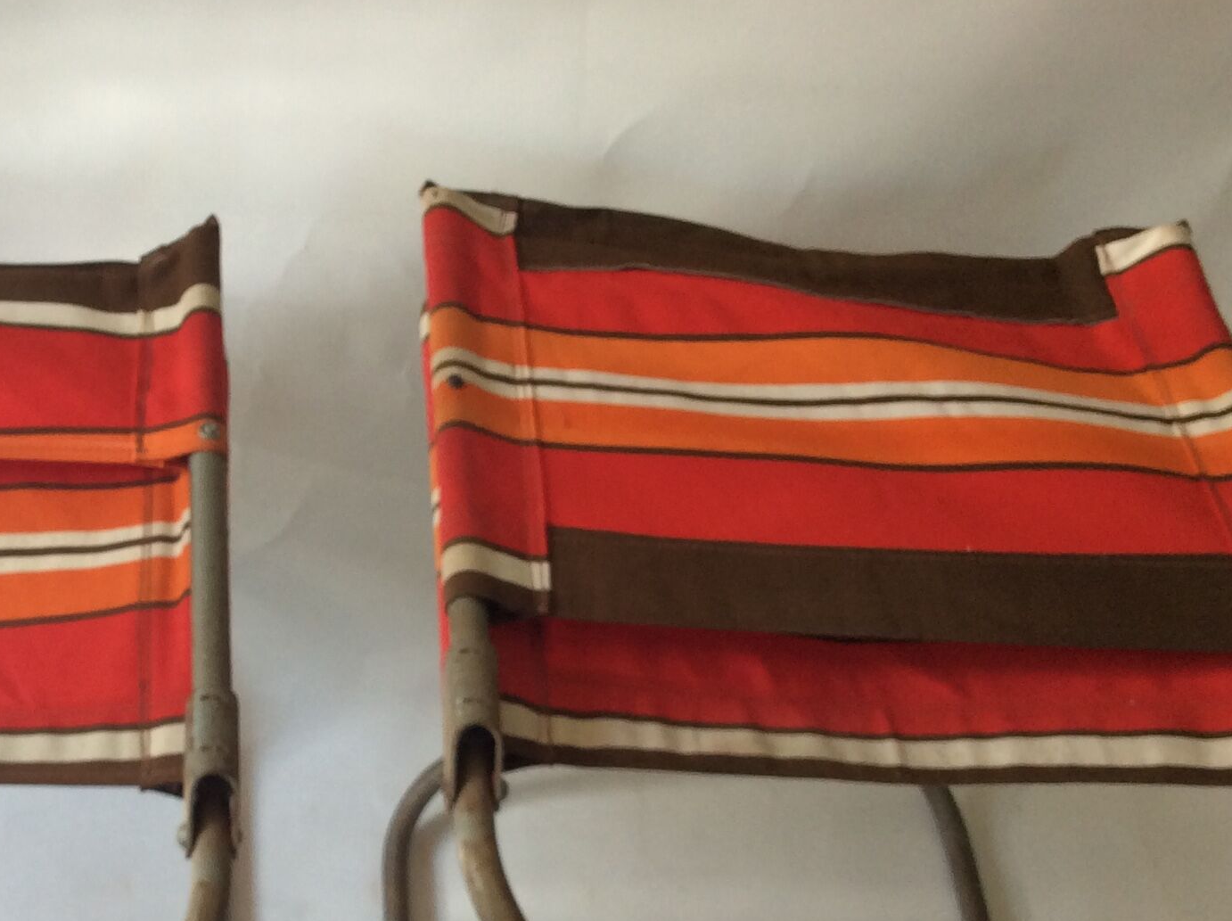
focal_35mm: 60
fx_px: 2133
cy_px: 710
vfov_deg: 24.1
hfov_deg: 31.6
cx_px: 306
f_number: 2.4
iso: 40
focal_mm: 3.3
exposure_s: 1/50
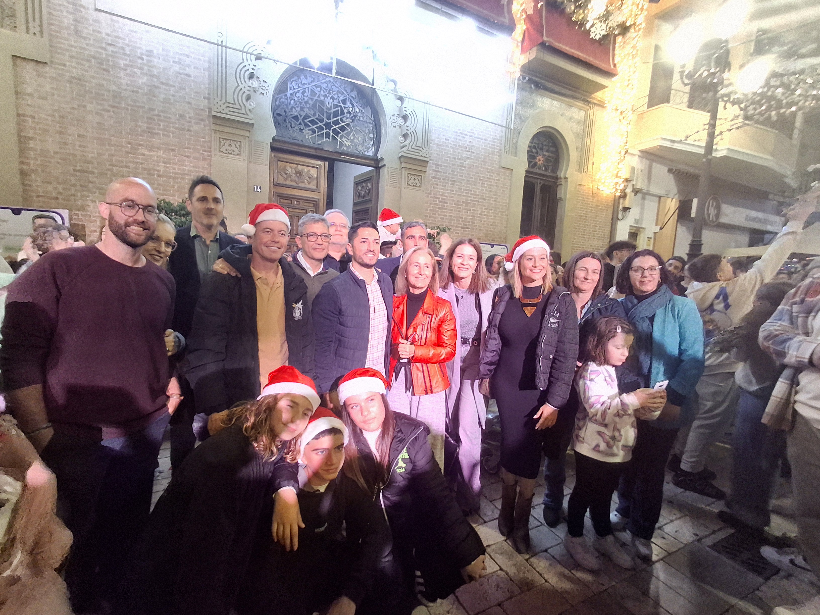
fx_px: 379
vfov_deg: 78.1
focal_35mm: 16
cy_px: 308
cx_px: 410
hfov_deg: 94.5
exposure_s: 1/33
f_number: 2.2
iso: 250
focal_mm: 1.64
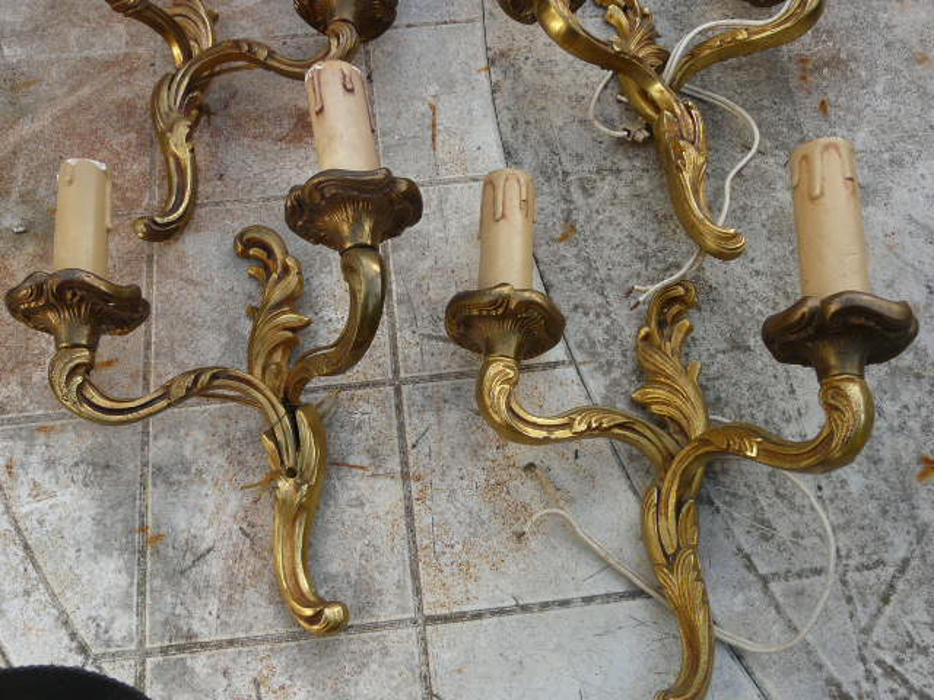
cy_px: 350
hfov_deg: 63.4
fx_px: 755
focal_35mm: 28
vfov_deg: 49.7
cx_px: 467
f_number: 4
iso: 100
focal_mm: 4.6
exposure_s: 1/200
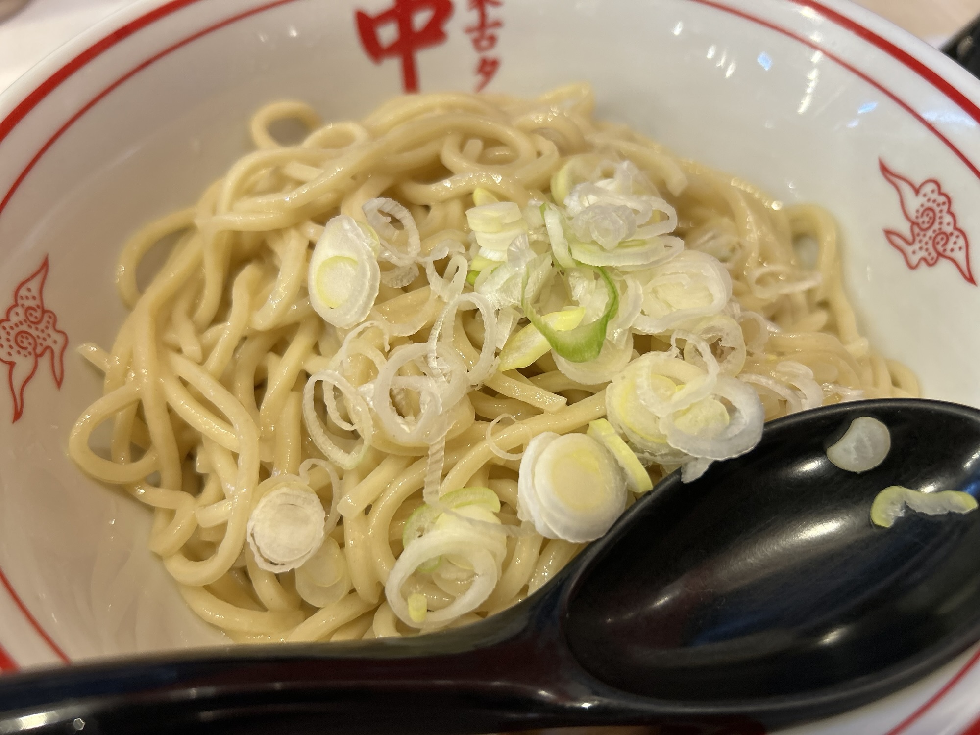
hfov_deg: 67.3
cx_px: 490
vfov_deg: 53.1
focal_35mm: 26
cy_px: 368
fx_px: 736
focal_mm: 5.7
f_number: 1.5
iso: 125
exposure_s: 1/100
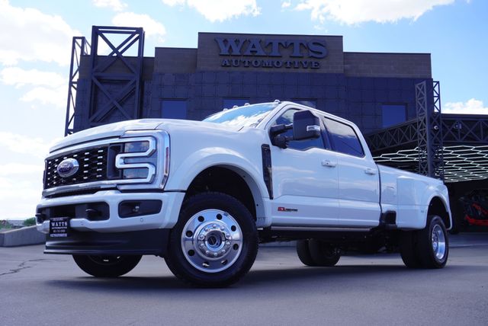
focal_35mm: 36
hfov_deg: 53.1
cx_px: 244
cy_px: 163
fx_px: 488
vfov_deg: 36.9
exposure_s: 1/160
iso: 100
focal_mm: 24
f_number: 7.1
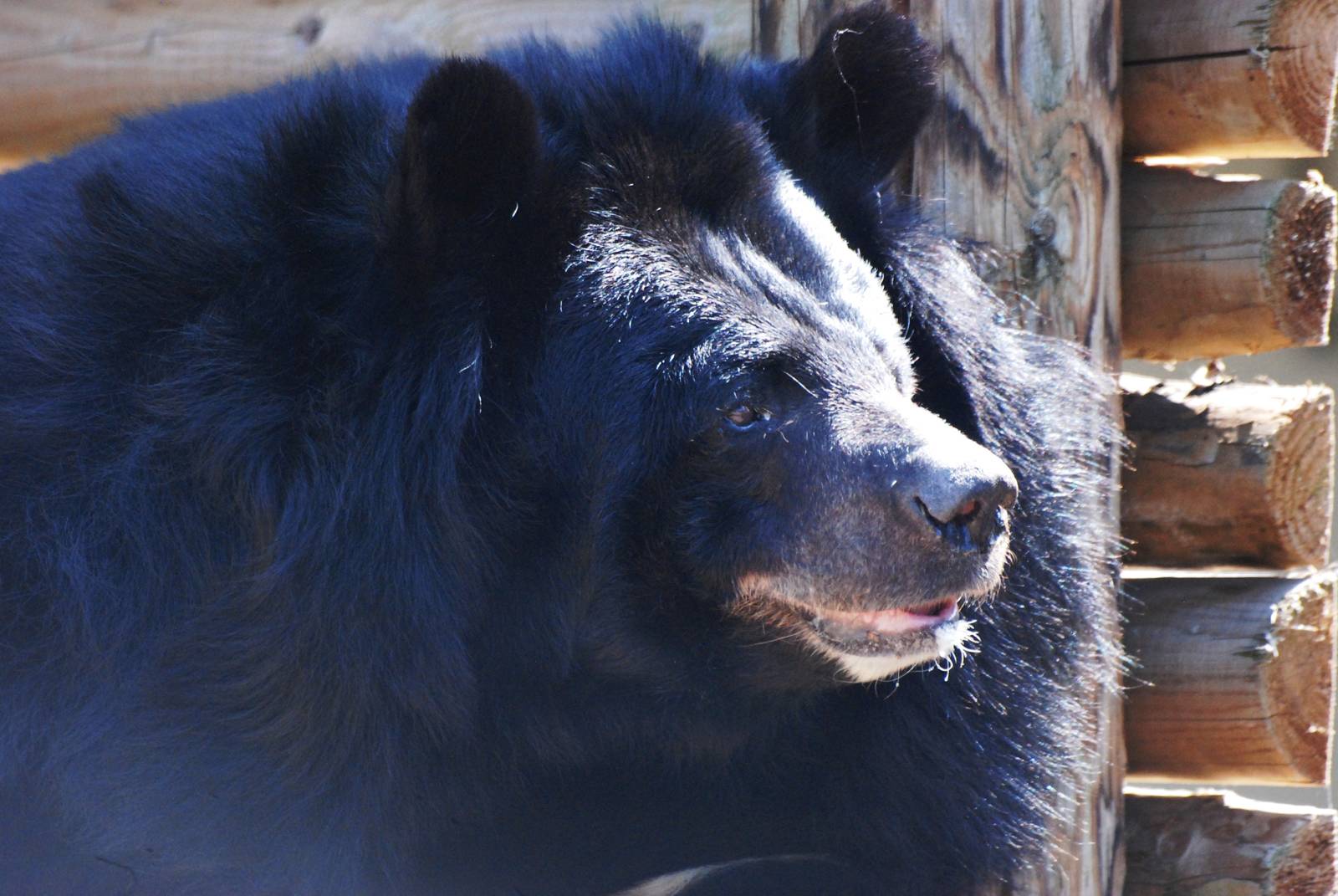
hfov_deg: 5.1
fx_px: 15070
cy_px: 448
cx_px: 669
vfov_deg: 3.4
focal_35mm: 405
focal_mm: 270
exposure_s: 1/400
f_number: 5.6
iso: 1600
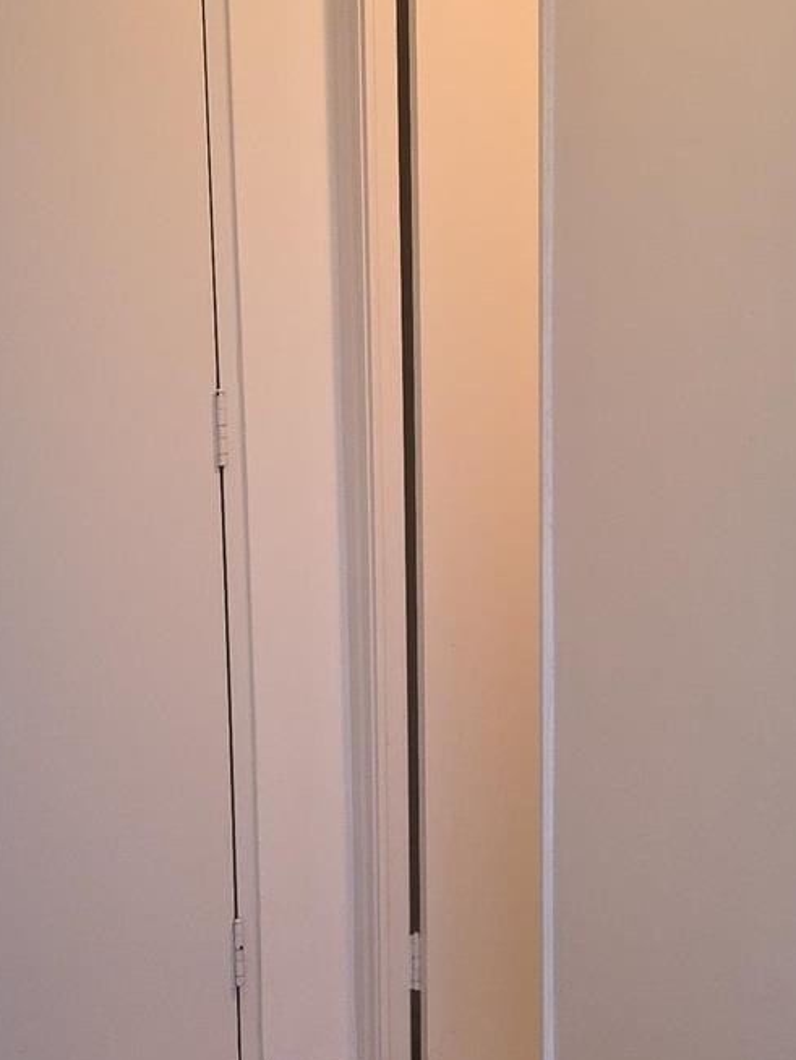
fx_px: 2482
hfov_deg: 18.2
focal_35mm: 81
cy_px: 720
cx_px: 507
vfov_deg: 24.0
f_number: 1.7
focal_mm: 6.25
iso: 125
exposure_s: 1/40
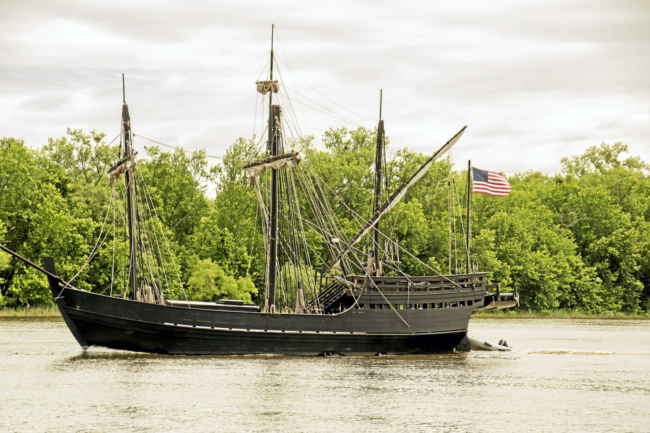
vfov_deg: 13.0
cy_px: 216
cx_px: 325
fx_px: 1896
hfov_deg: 19.5
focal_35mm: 105
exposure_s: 1/200
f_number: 9
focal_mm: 70
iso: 100
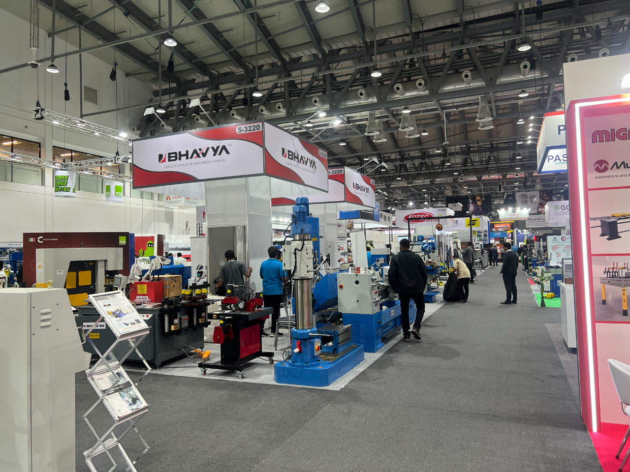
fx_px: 473
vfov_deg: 53.1
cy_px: 236
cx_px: 315
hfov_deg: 67.3
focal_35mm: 26
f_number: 1.5
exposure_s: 1/100
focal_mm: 5.7
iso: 100
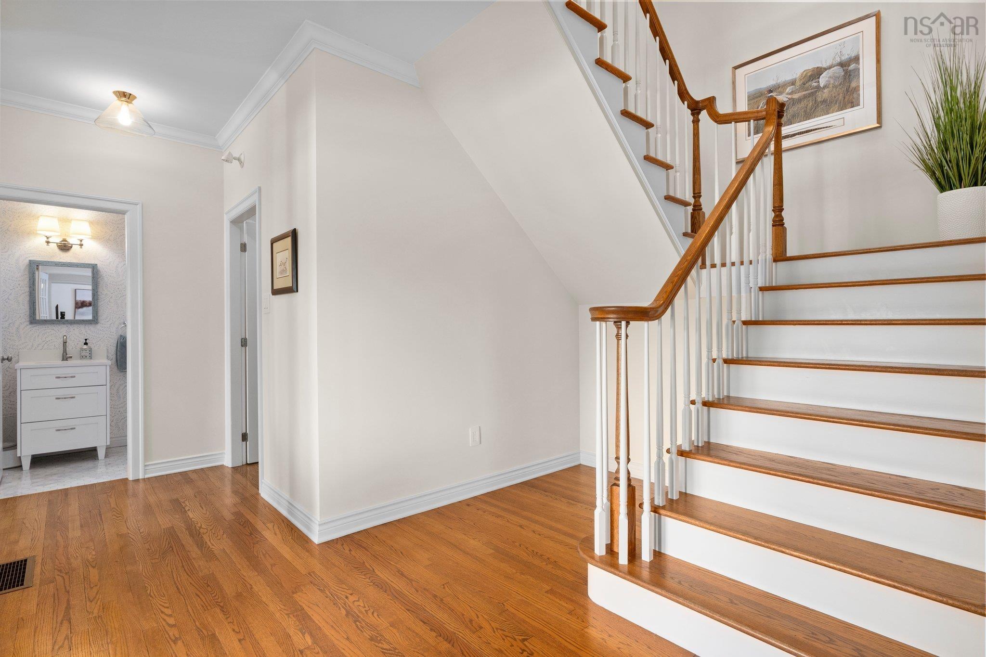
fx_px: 493
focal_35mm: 18
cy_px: 328
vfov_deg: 67.4
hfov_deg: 90.0
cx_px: 493
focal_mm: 12
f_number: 8
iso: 320
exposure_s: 1/5
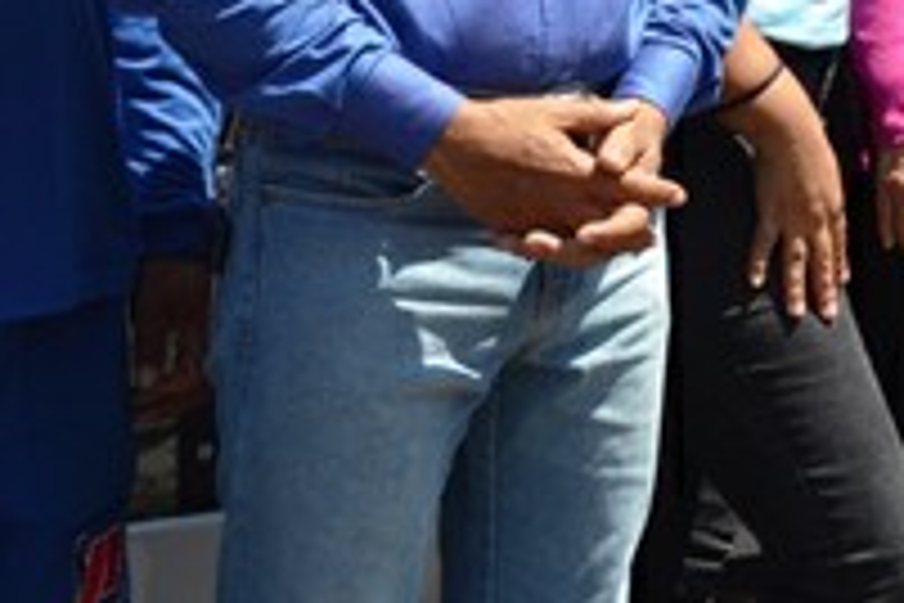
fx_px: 4796
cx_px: 1403
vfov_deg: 7.1
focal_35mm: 191
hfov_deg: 10.4
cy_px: -272
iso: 100
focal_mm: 40
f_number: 7.1
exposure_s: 1/200
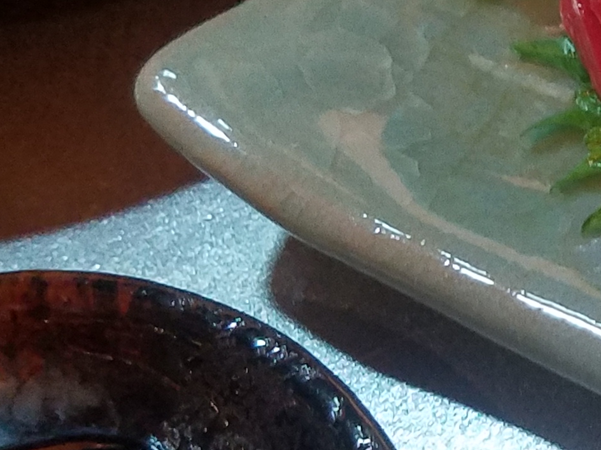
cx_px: 909
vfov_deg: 13.2
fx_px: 1927
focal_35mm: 111
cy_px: 25
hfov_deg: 16.2
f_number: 1.7
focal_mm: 4.2
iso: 200
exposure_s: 1/20
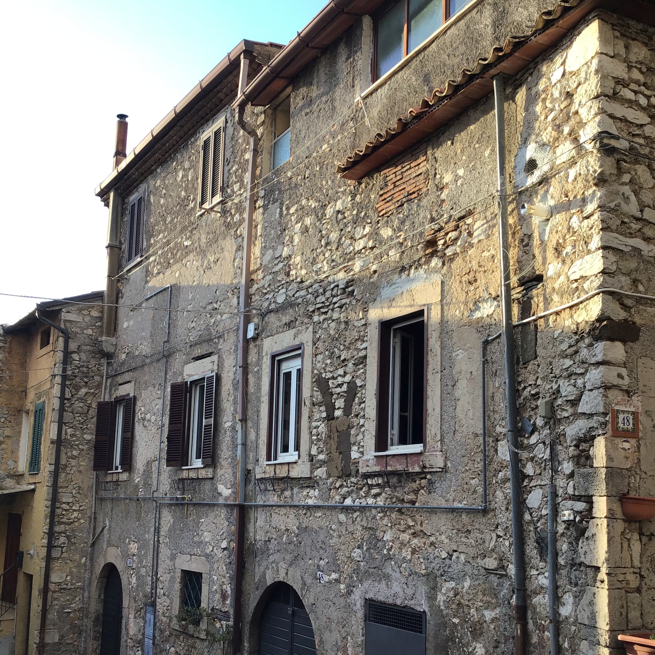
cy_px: 389
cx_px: 325
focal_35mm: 37
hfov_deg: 44.9
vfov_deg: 44.7
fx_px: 792
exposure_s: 1/195
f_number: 2.4
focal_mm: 3.3
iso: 25
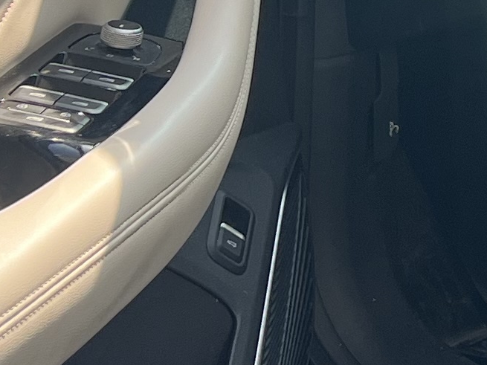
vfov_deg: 9.1
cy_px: -131
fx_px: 2251
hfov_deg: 11.6
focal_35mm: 160
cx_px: 819
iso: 50
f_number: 1.5
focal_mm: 5.7
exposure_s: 1/791
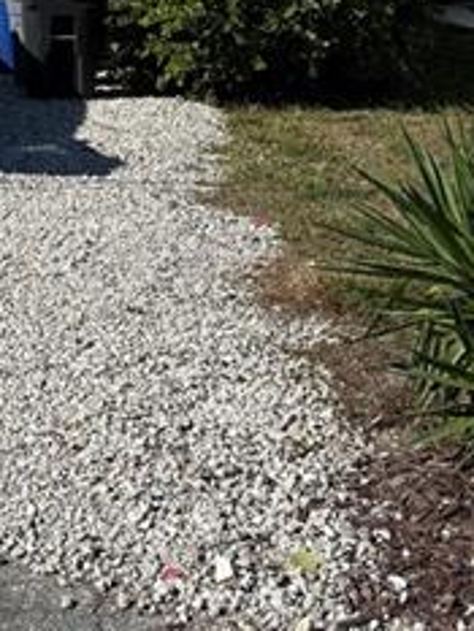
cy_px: 70
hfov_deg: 18.3
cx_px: 22
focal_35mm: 79
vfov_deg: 24.1
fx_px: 1441
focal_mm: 6.76
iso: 80
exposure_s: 1/6711
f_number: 1.78
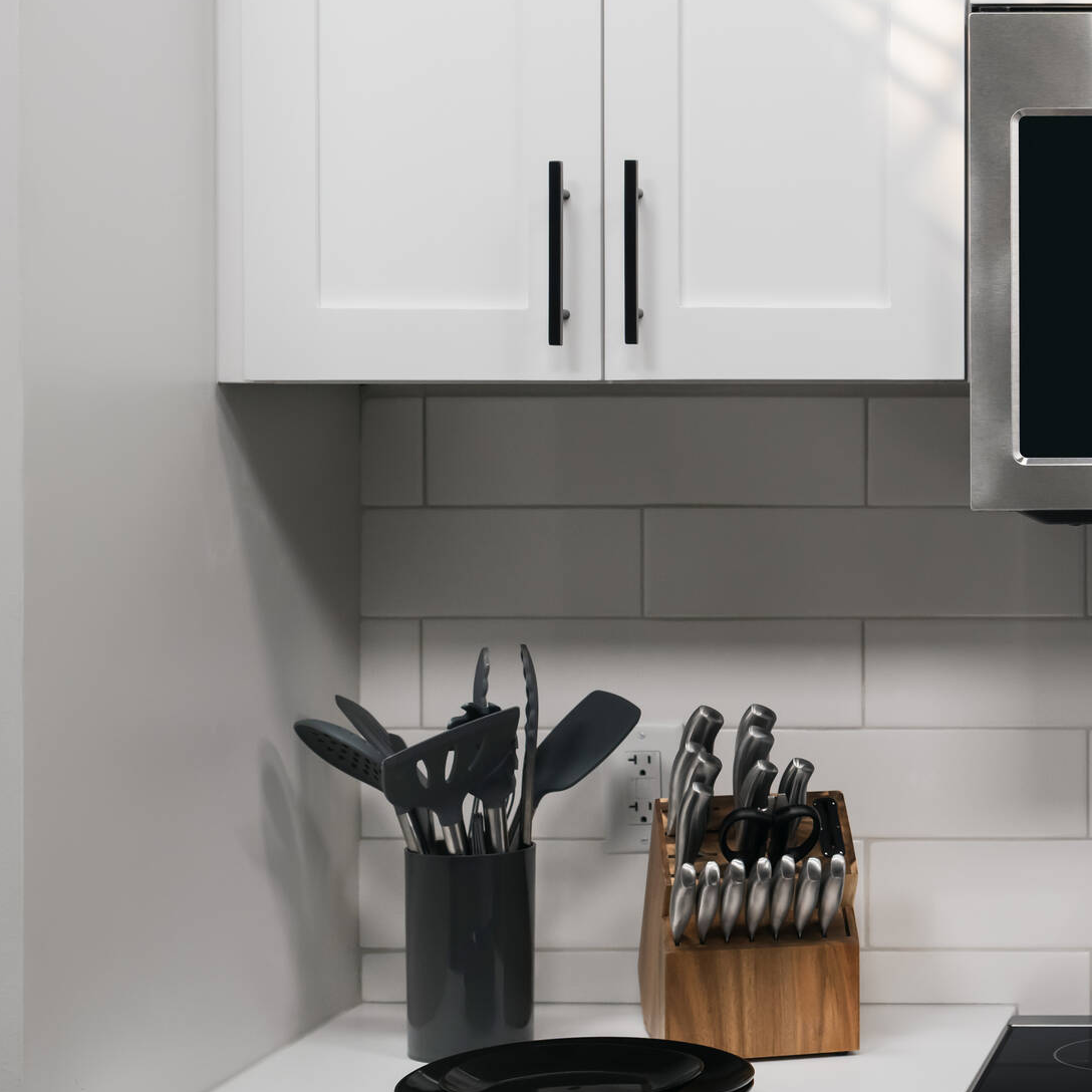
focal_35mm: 82
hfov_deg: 19.4
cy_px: 581
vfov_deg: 21.1
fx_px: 2927
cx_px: 1442
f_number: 2.8
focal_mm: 35
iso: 1250
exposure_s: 1/40
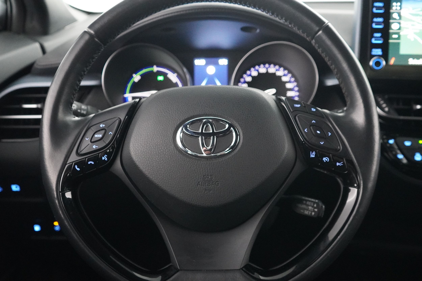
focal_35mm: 42
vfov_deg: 31.9
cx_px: 211
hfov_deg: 46.4
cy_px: 140
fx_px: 492
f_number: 3.5
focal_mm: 28
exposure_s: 1/15
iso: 6400
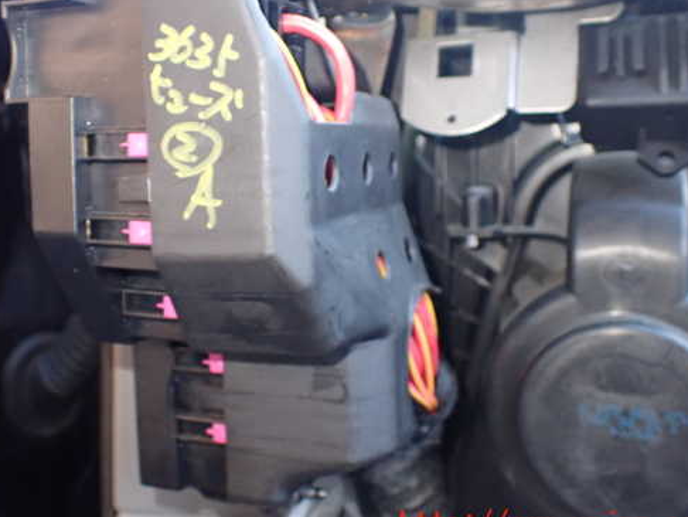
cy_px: 224
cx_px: 294
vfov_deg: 38.6
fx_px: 736
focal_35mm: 37
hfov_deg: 50.0
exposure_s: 1/40
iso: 800
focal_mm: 5.4
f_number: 2.3
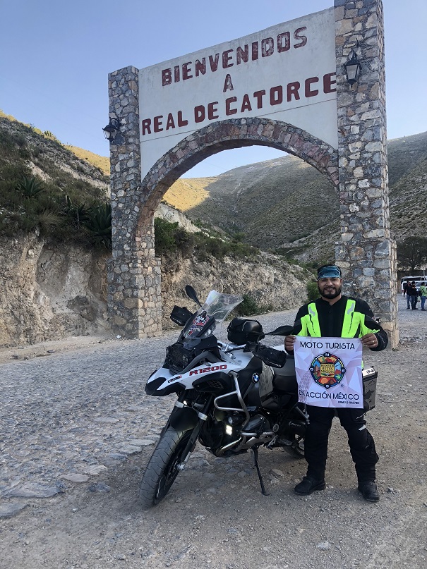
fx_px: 461
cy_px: 284
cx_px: 214
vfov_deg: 63.5
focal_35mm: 28
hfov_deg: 49.7
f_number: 1.8
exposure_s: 1/216
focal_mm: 3.99
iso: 20
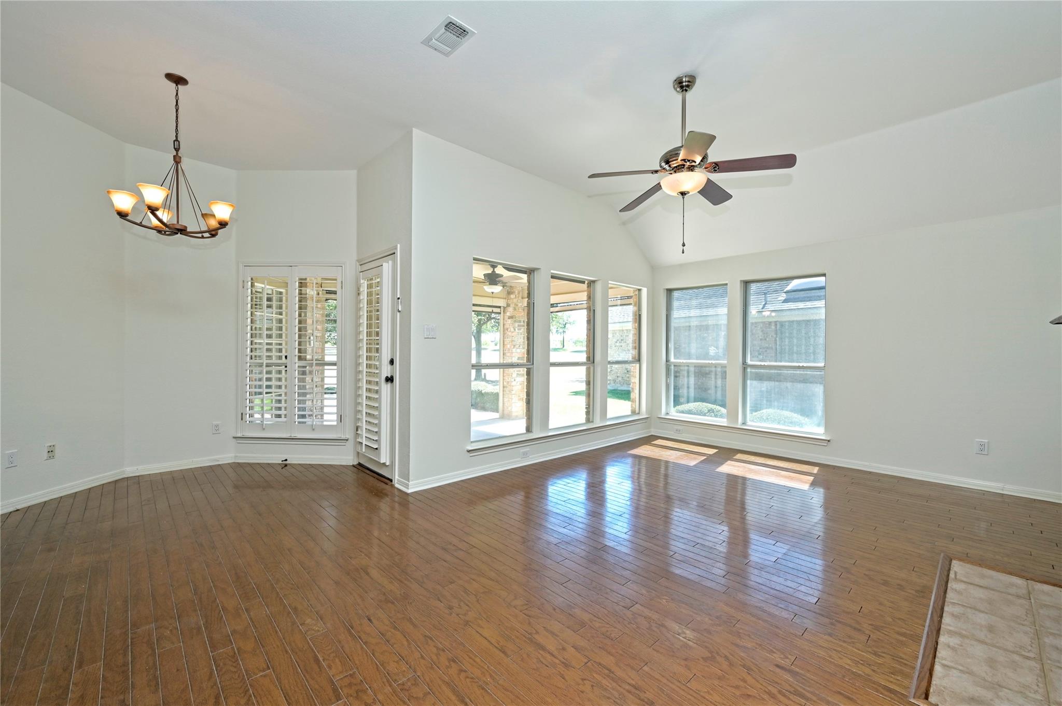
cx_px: 531
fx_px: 442
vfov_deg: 77.2
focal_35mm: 15
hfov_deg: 100.4
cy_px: 353
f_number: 6.3
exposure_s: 1/100
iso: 320
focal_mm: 15
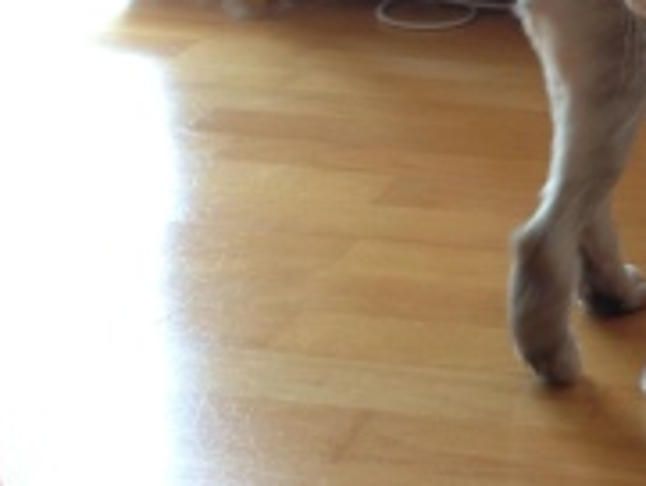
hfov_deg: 19.9
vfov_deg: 16.1
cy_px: 48
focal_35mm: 91
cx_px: 828
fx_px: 1699
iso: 80
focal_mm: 4.13
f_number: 2.4
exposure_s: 1/20
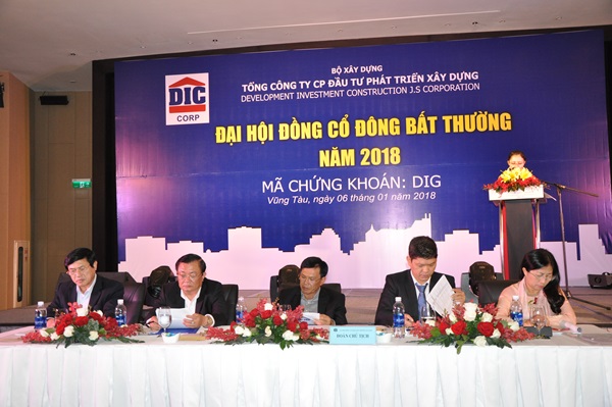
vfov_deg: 36.8
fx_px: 611
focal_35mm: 36
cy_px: 204
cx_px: 306
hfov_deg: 53.2
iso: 800
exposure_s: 1/100
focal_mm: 24
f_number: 4
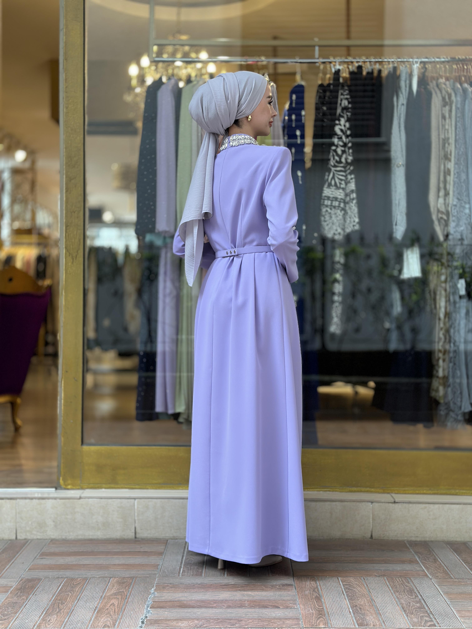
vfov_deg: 39.7
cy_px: 314
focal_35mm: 48
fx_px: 873
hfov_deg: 30.3
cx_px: 236
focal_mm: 6.86
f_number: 1.78
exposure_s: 1/100
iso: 100
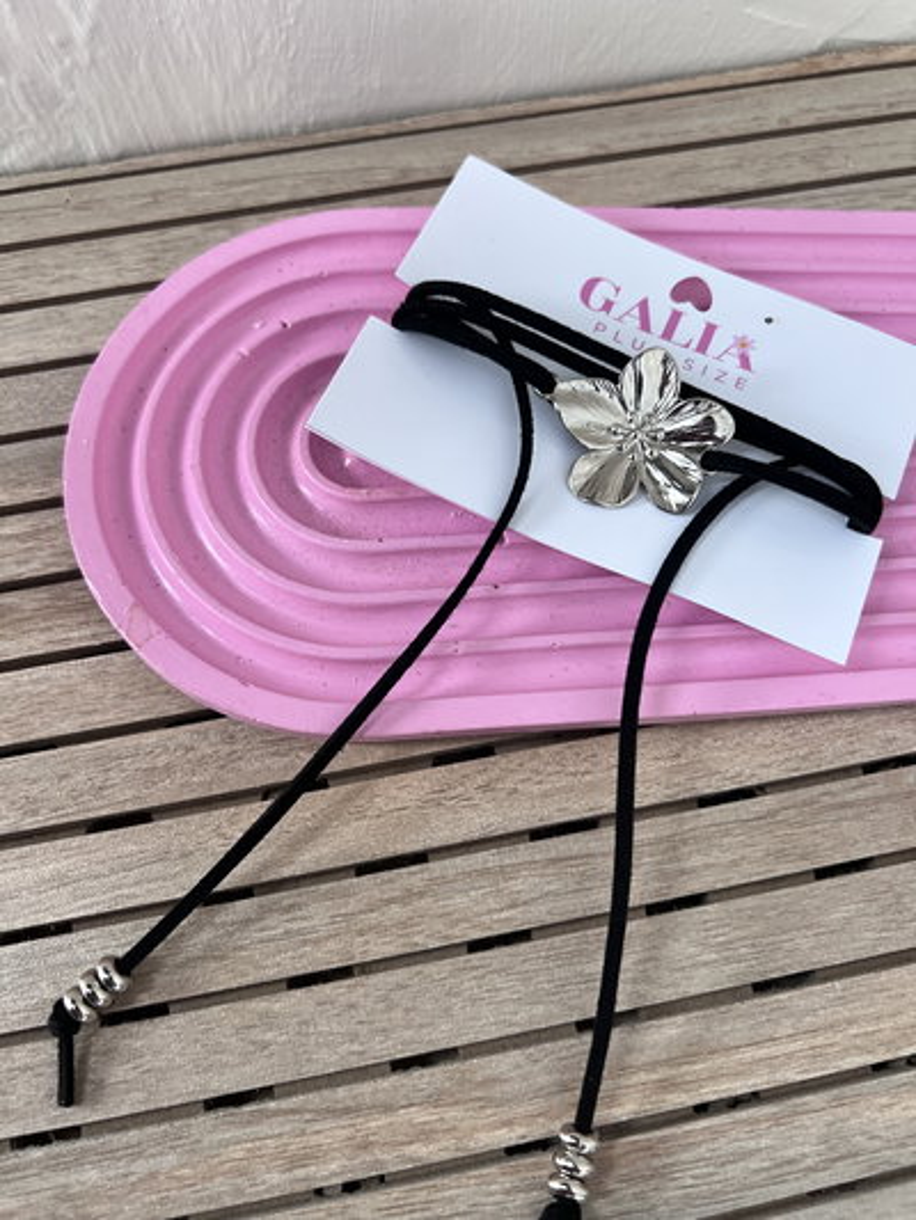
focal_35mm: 26
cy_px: 610
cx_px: 458
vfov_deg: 67.3
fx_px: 917
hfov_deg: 53.1
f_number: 1.5
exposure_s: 1/120
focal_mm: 5.7
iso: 125
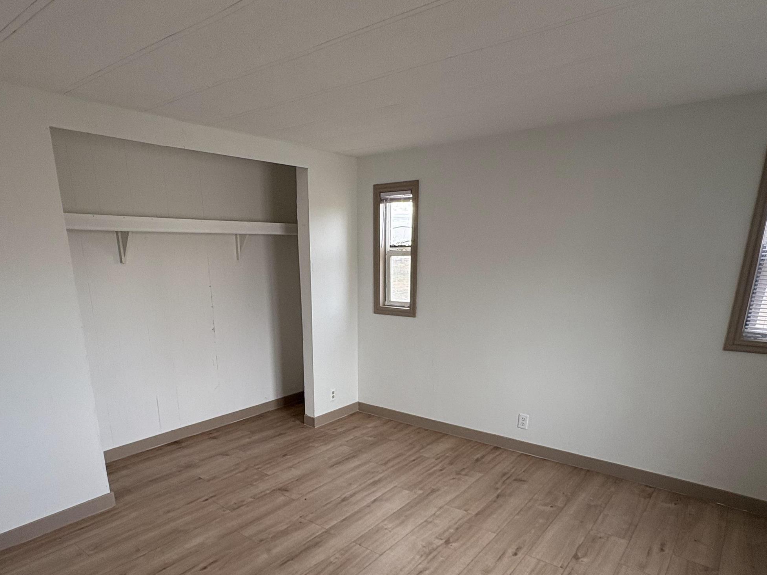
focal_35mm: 22
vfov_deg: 59.4
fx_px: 487
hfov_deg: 76.2
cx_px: 346
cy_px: 391
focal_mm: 2.22
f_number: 2.2
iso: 100
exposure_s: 1/115
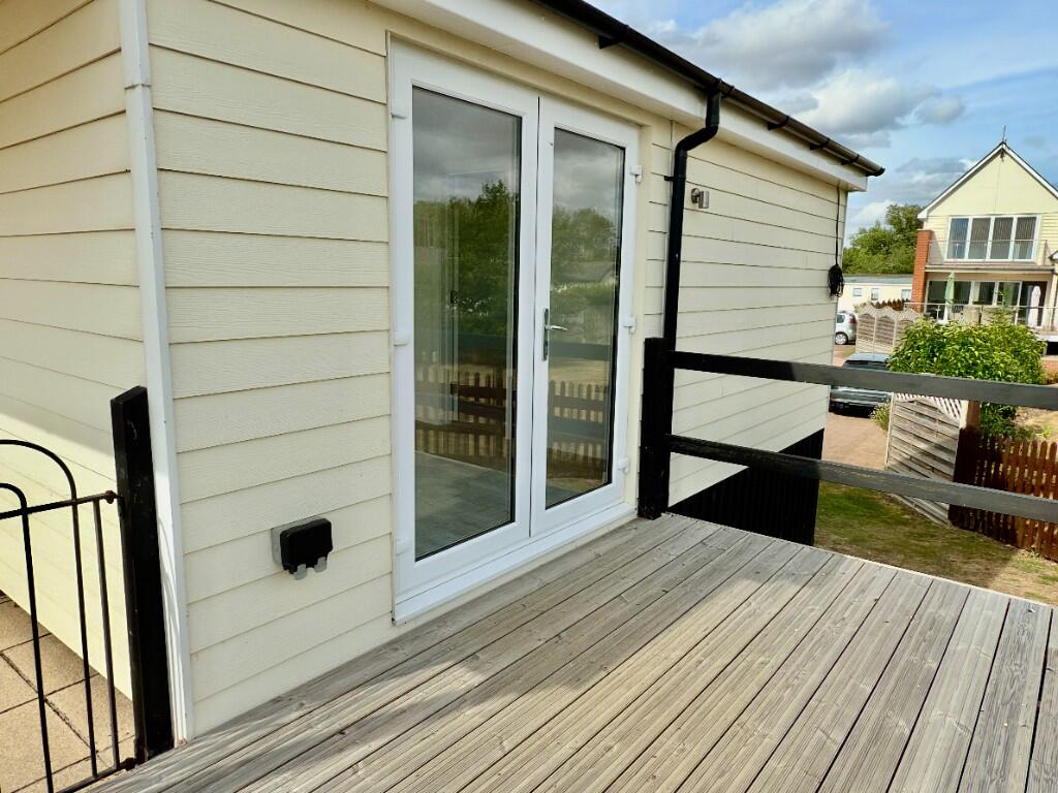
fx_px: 703
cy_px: 396
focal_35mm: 23
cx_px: 529
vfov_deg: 58.9
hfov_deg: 73.9
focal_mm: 2.22
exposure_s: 1/2004
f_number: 2.2
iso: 16
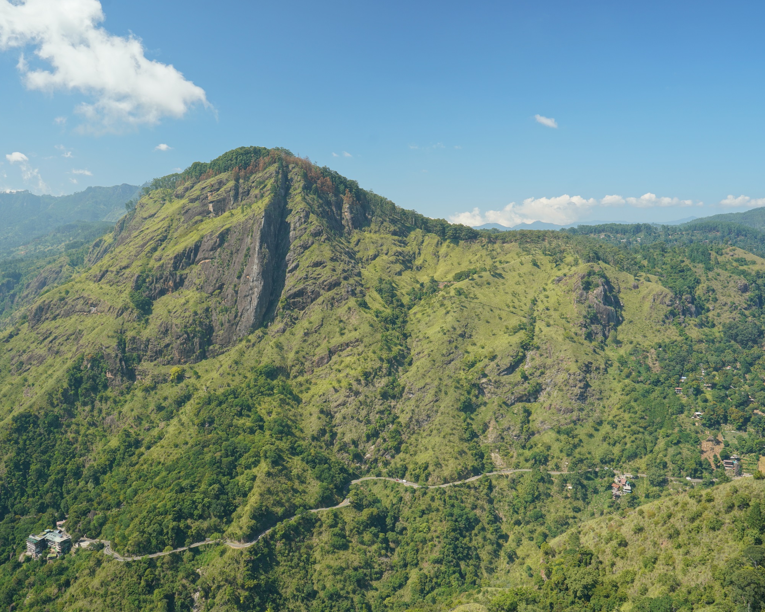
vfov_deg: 51.5
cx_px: 361
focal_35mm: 28
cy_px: 297
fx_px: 634
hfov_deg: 62.2
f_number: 8
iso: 200
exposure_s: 1/125
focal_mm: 24
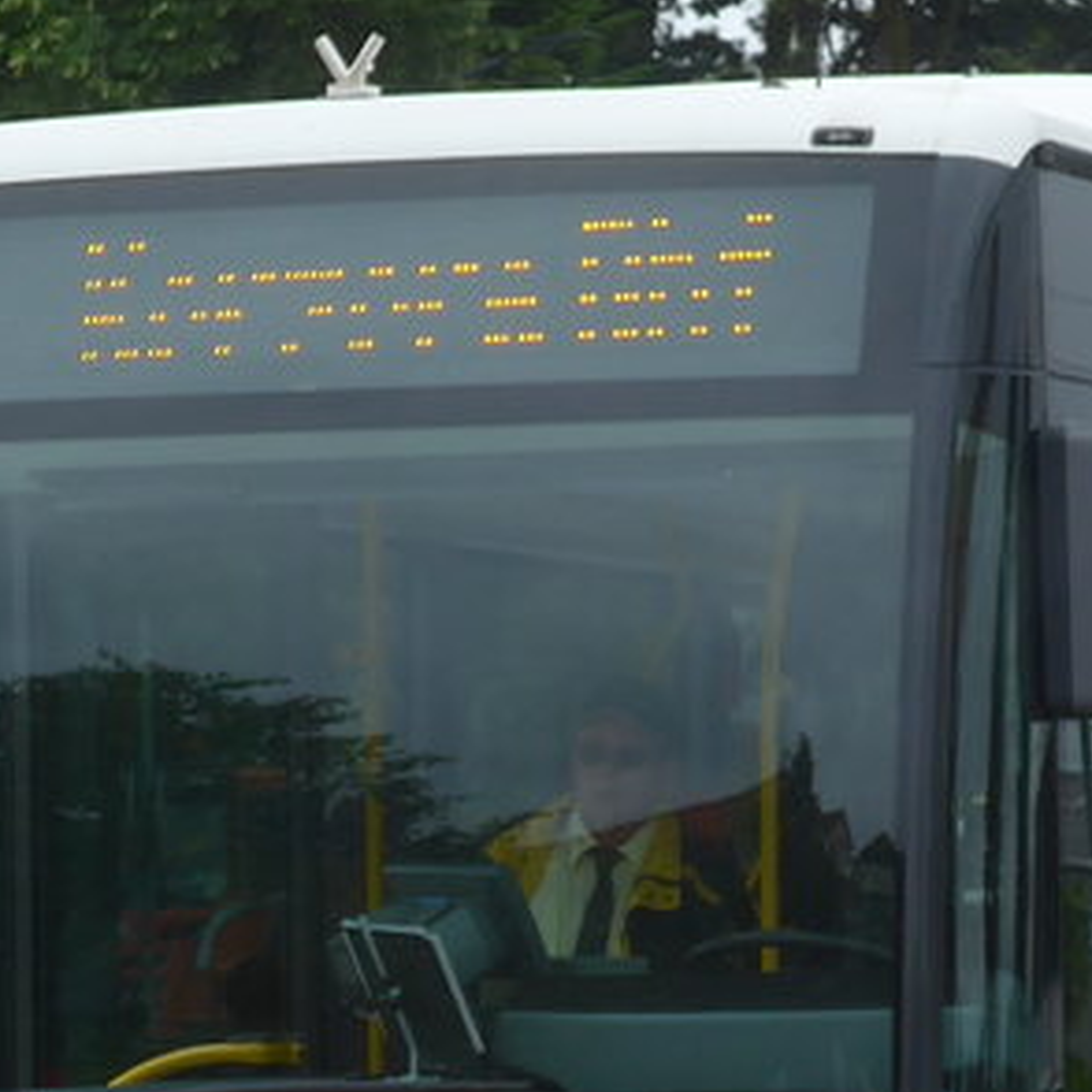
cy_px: 531
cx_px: 791
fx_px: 9529
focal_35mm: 267
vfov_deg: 6.6
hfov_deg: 6.6
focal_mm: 15
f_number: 4.2
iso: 80
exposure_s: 1/500
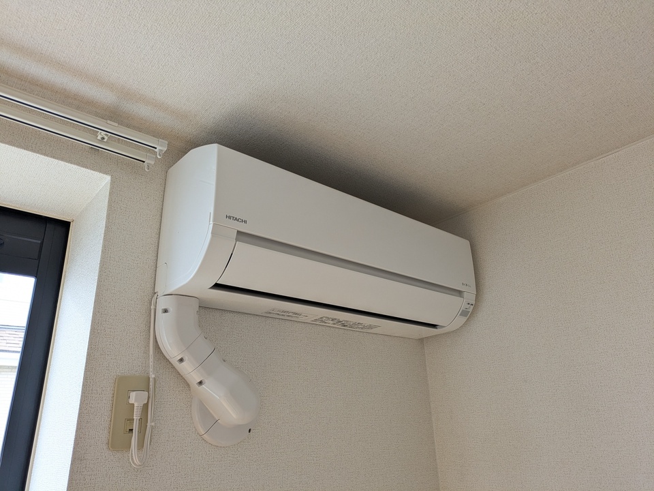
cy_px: 246
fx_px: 472
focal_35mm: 25
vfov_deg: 54.9
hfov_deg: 69.4
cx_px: 327
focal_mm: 5.43
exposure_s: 1/120
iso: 136
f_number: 1.89
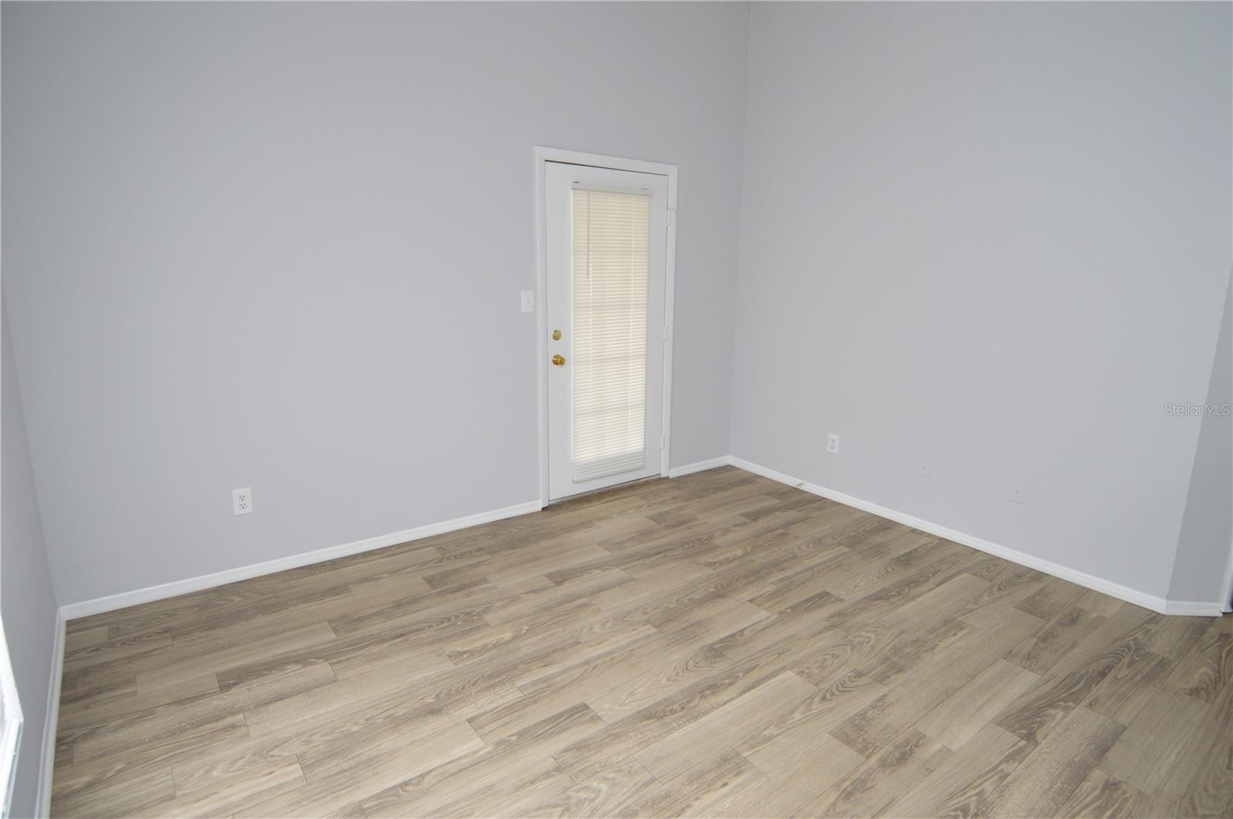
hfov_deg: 90.1
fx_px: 616
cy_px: 410
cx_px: 616
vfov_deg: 67.3
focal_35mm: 18
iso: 450
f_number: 4
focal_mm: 12
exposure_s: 1/60
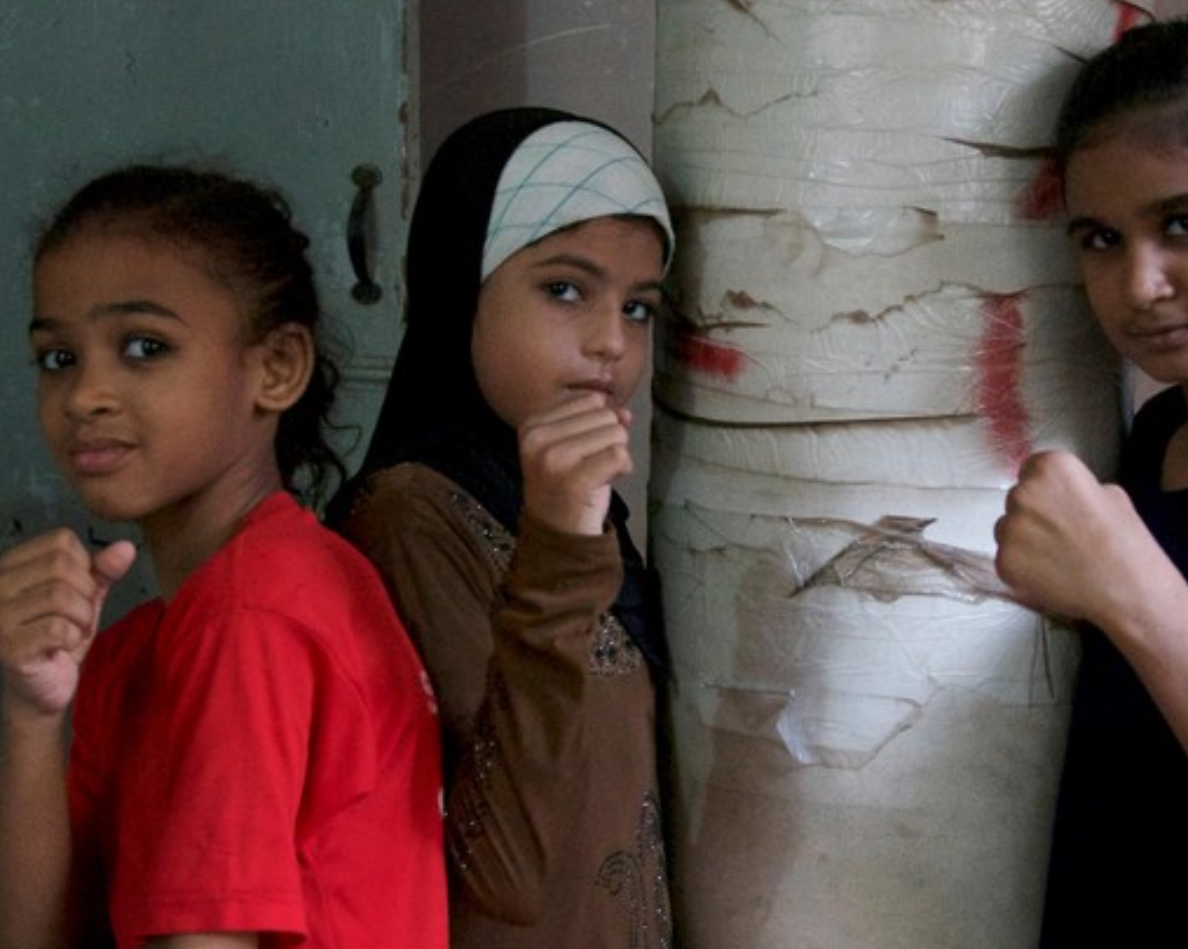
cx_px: 740
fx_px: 2530
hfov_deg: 26.3
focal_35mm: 72
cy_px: 494
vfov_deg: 21.2
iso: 6400
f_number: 4
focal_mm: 32
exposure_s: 1/100
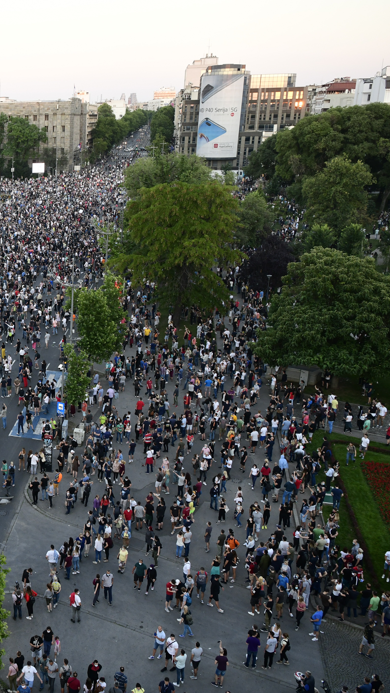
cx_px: -63
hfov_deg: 27.8
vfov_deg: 52.8
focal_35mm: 38
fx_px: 699
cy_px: 348
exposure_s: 1/200
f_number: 4
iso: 1250
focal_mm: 24
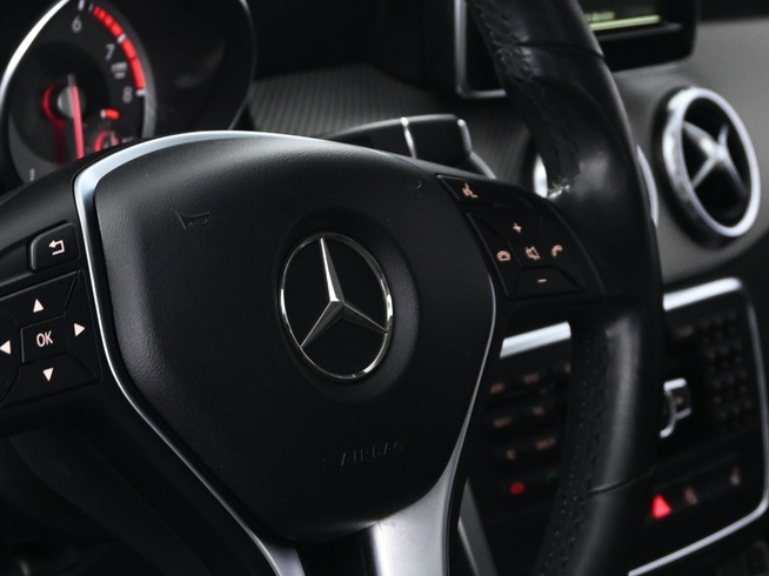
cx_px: 263
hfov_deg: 23.7
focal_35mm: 82
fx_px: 1825
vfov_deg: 17.9
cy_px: 308
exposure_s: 1/10
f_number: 4.2
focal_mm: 23
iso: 1600
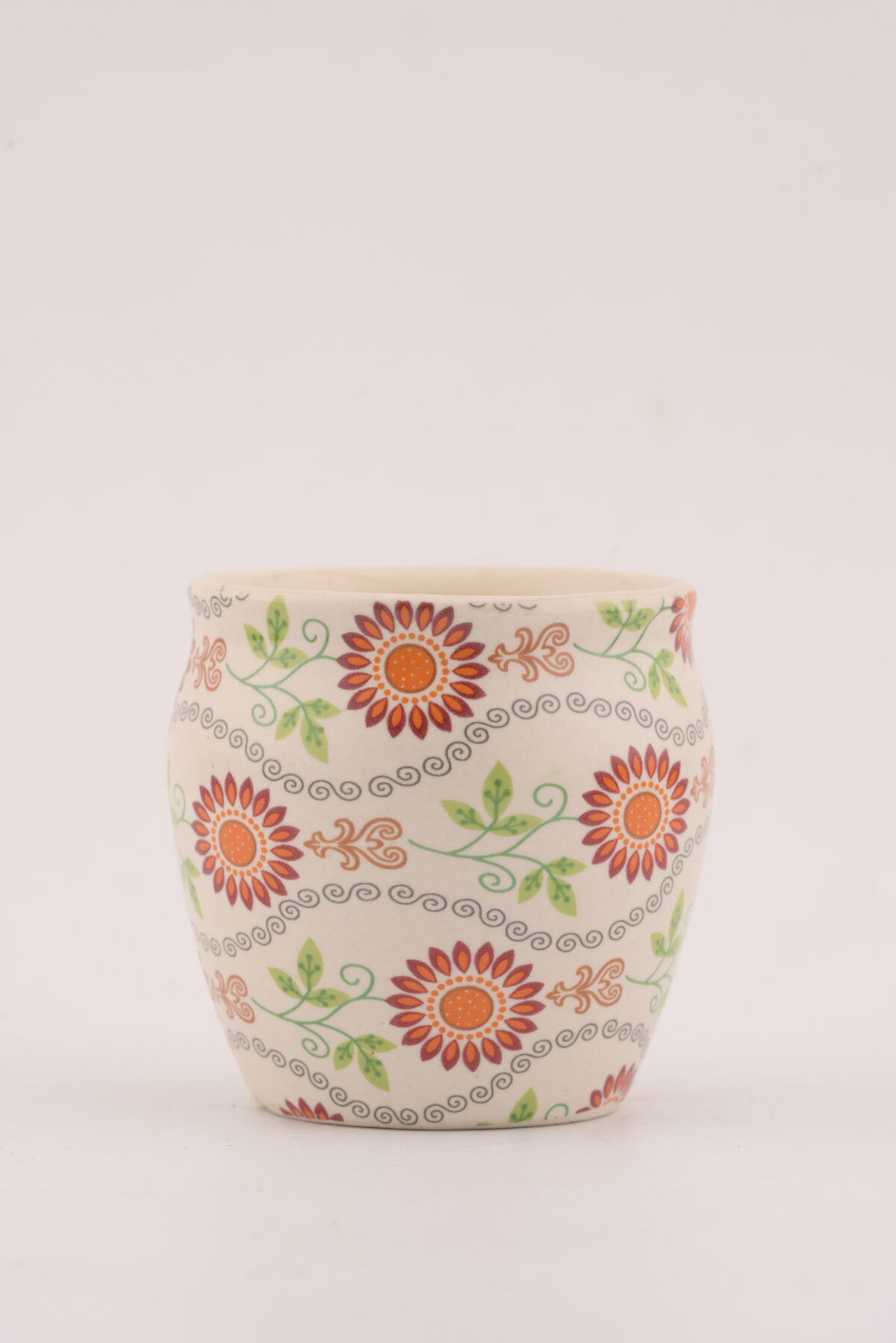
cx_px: 448
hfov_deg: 6.9
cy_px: 672
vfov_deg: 10.3
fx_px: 7466
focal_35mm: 200
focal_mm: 200
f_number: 13
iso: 200
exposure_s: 1/160
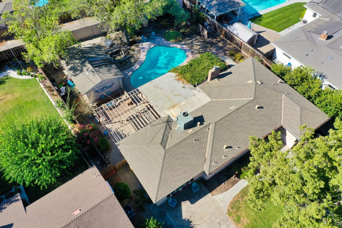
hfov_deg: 65.5
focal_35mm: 28
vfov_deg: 46.4
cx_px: 171
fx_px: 266
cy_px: 114
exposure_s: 1/320
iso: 100
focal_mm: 10.26
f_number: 5
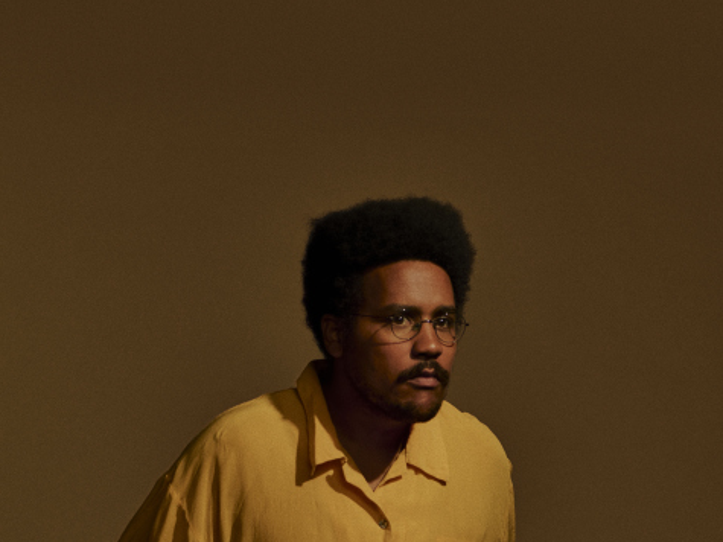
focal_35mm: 153
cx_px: 364
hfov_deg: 12.9
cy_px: 470
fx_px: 3195
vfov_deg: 9.7
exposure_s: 1/50
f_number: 6.3
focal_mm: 105
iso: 160
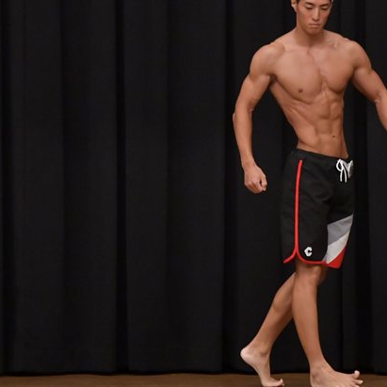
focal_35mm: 408
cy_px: 168
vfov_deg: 4.3
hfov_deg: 4.3
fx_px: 5161
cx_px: 324
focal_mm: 170
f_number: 5.6
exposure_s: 1/400
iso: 6400
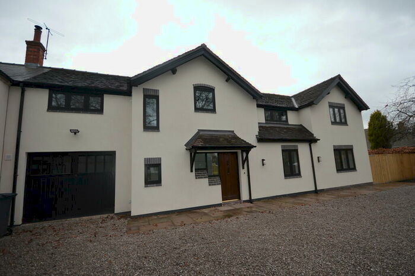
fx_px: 173
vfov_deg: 77.3
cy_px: 138
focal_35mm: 15
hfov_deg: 100.4
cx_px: 208
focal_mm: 10
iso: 100
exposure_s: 1/200
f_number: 5
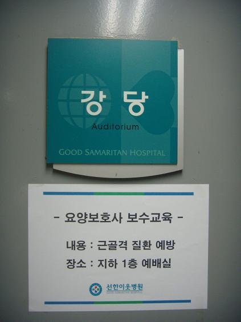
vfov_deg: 42.9
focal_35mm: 44
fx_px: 408
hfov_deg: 32.9
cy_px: 161
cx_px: 120
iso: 100
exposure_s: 1/21.1
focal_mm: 7.2
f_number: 3.6
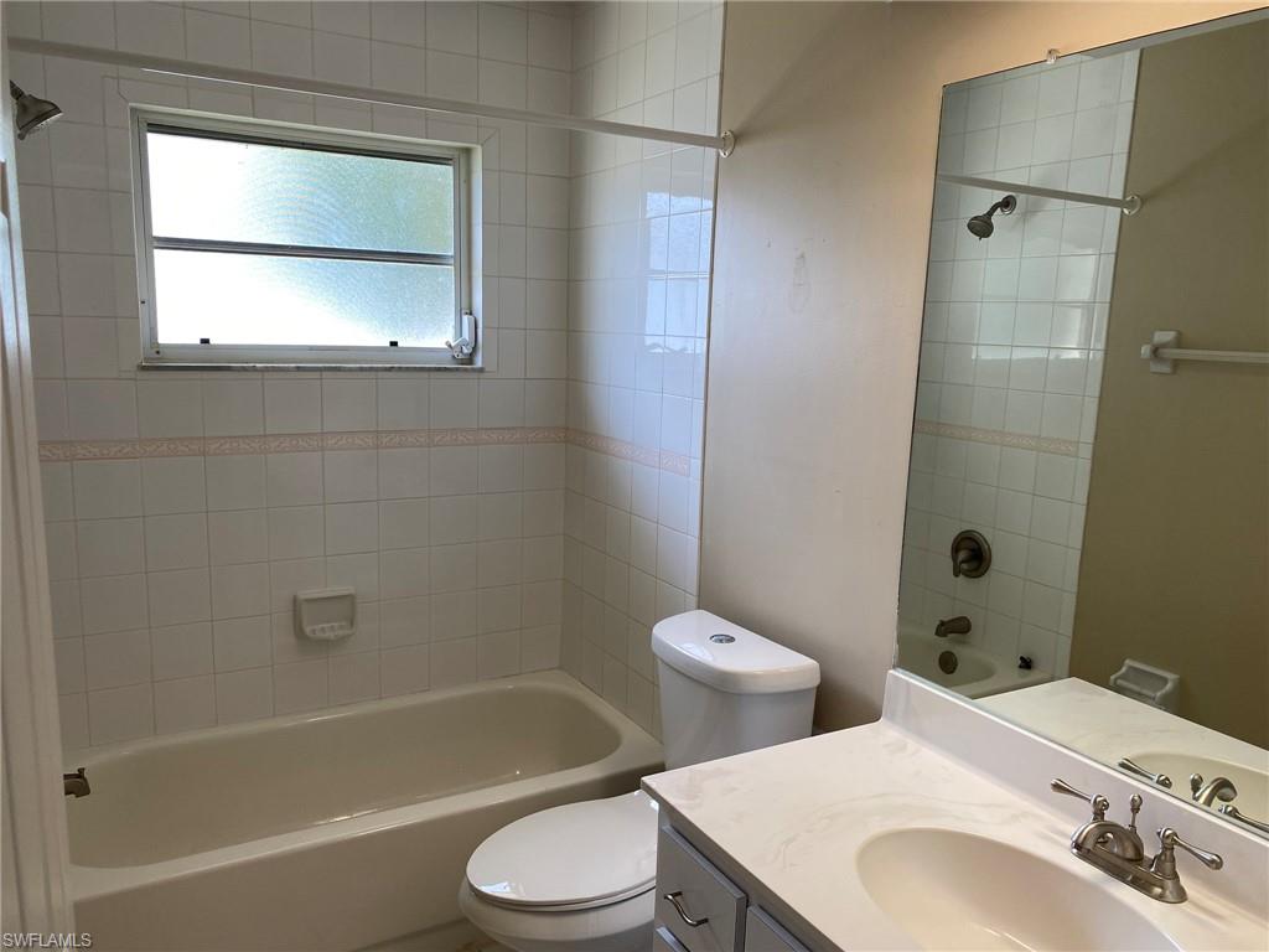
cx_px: 634
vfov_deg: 53.1
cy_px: 476
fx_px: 953
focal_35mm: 26
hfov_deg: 67.3
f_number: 1.8
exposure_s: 1/120
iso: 64
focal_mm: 4.25
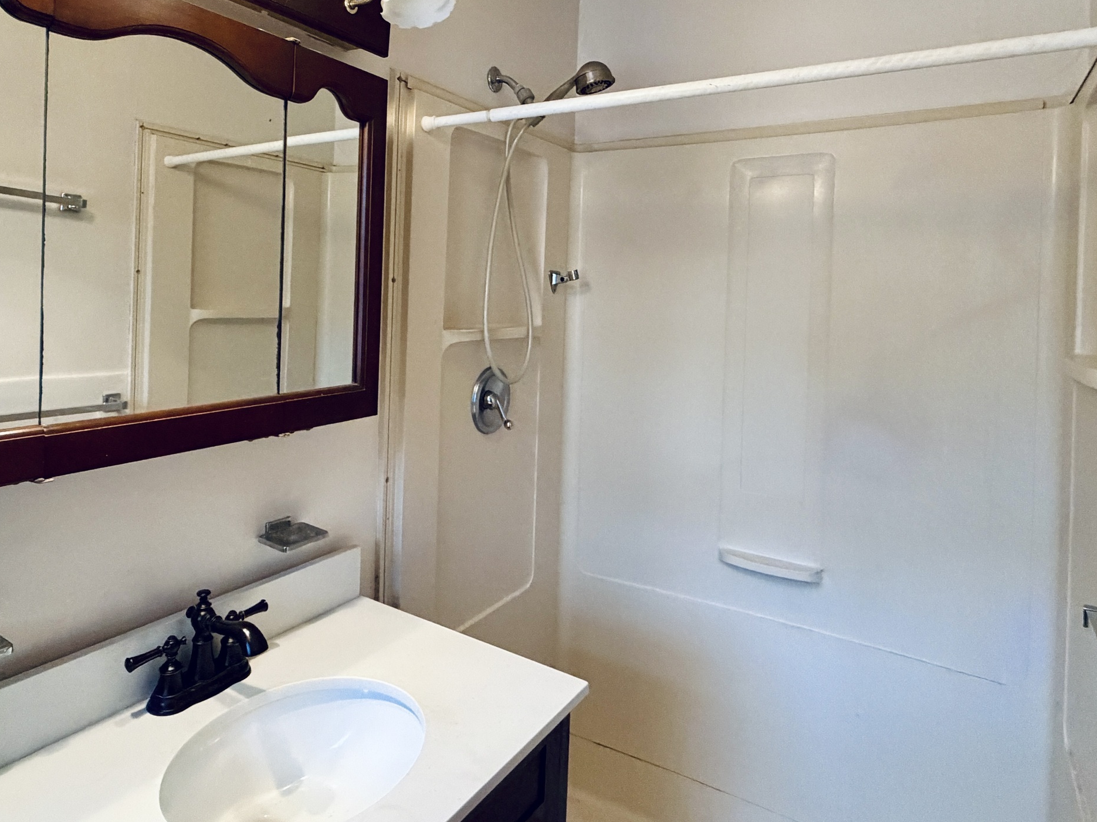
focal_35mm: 23
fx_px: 729
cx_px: 480
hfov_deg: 73.6
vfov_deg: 57.9
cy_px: 294
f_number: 2.2
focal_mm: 2.22
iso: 640
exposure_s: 1/60
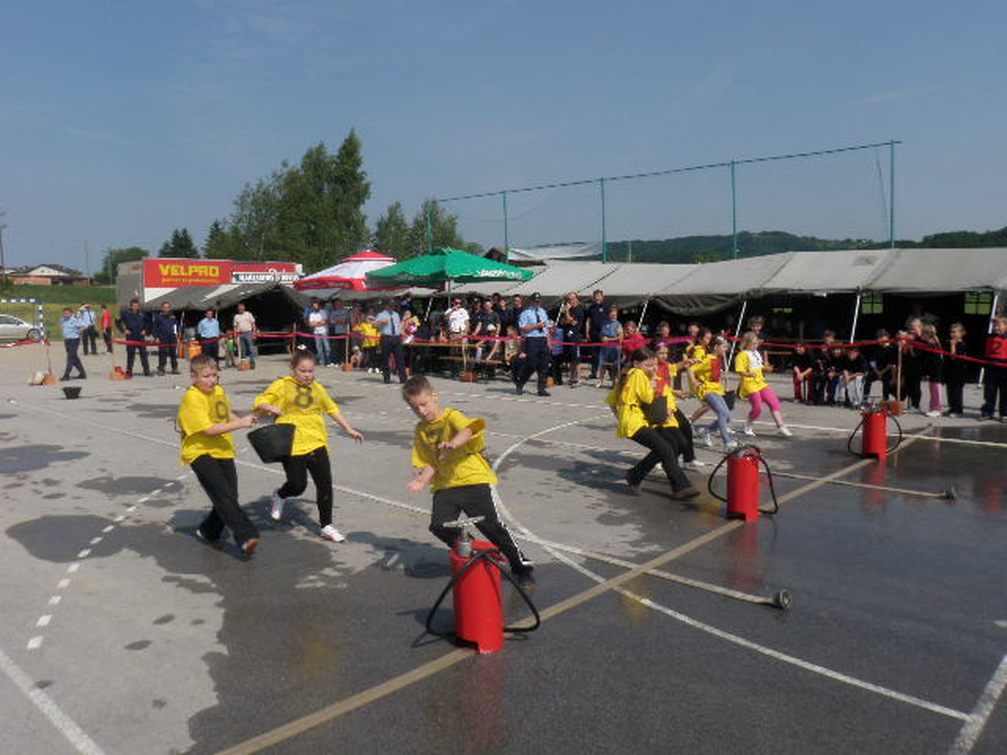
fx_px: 815
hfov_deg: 63.4
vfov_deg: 49.7
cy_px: 378
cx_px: 504
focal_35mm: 28
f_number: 5
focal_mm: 5
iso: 50
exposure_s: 1/320
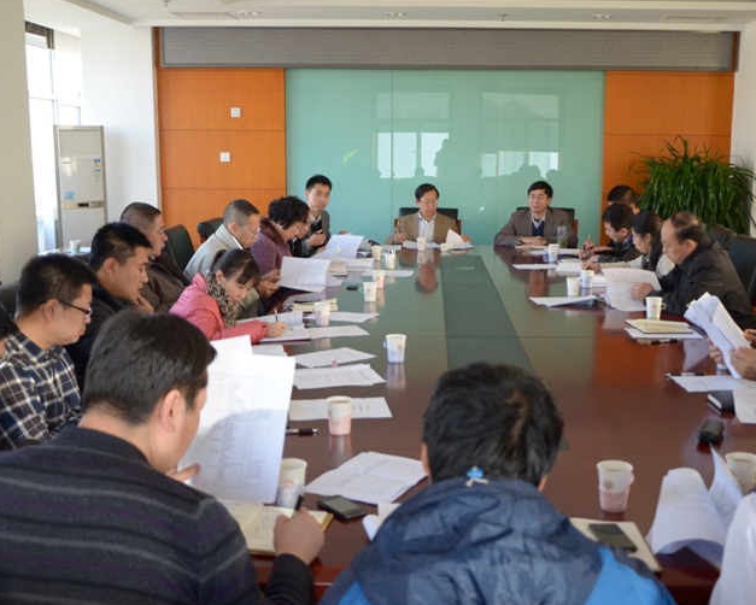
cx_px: 428
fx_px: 962
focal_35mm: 43
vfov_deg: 34.9
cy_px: 312
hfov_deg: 42.8
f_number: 3.8
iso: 1000
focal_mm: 24
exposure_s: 1/200
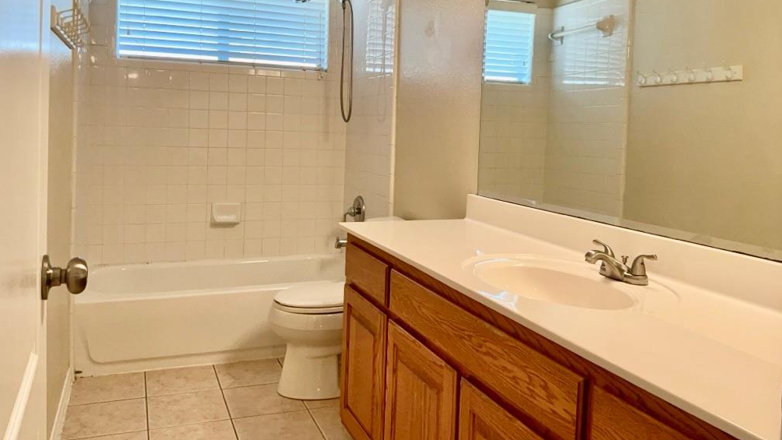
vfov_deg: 38.6
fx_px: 622
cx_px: 385
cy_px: 153
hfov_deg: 64.3
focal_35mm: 30
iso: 50
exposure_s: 1/60
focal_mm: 3
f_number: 1.8
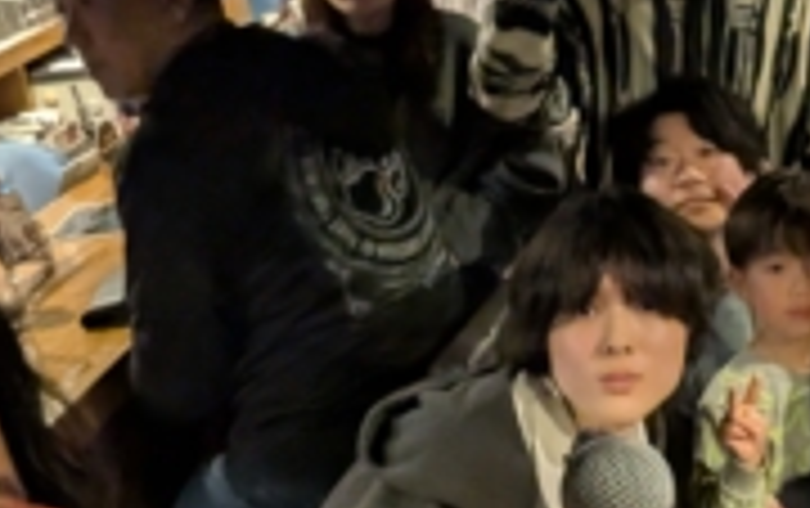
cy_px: 378
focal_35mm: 74
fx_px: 1636
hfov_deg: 27.2
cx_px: 657
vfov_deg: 17.6
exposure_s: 1/16.7
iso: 534
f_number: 2.2
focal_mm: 2.74
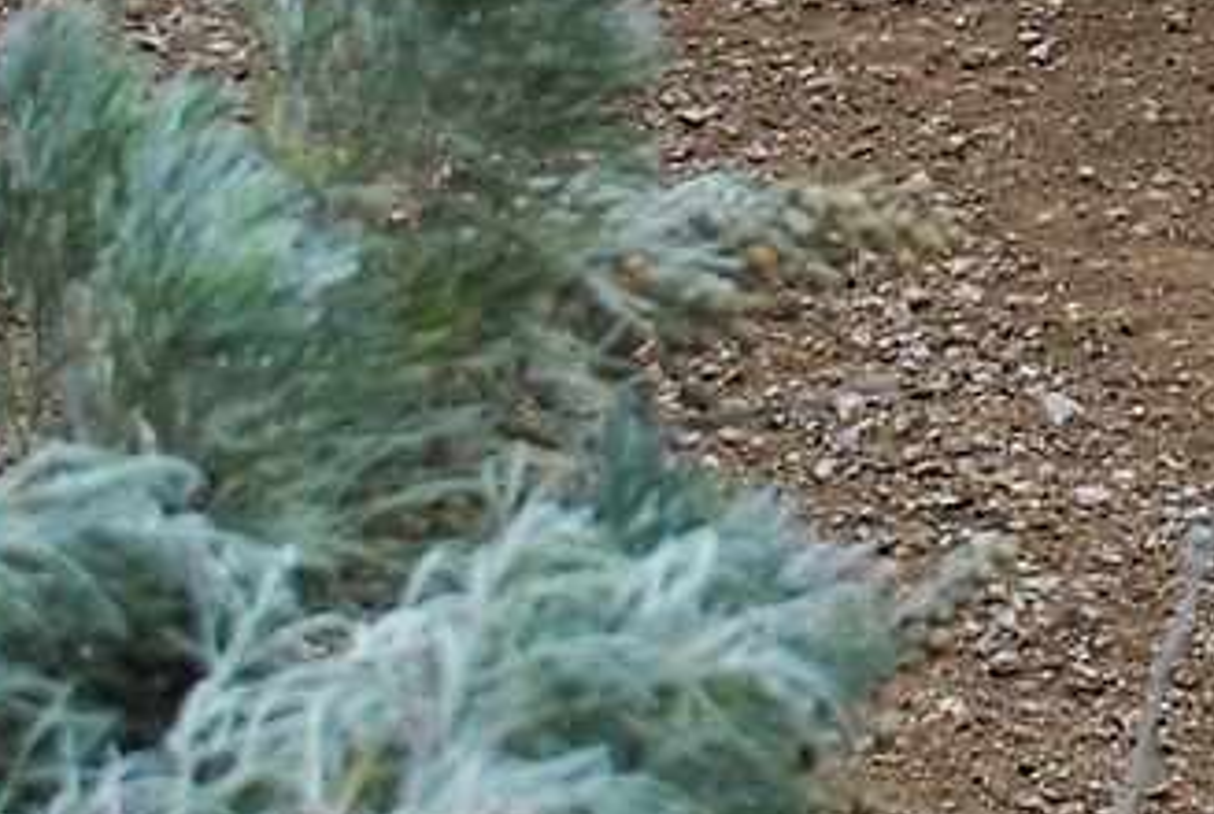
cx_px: 3383
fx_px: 12961
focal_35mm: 384
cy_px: -1574
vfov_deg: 3.5
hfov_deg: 5.1
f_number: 8
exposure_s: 1/250
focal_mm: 35
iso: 100
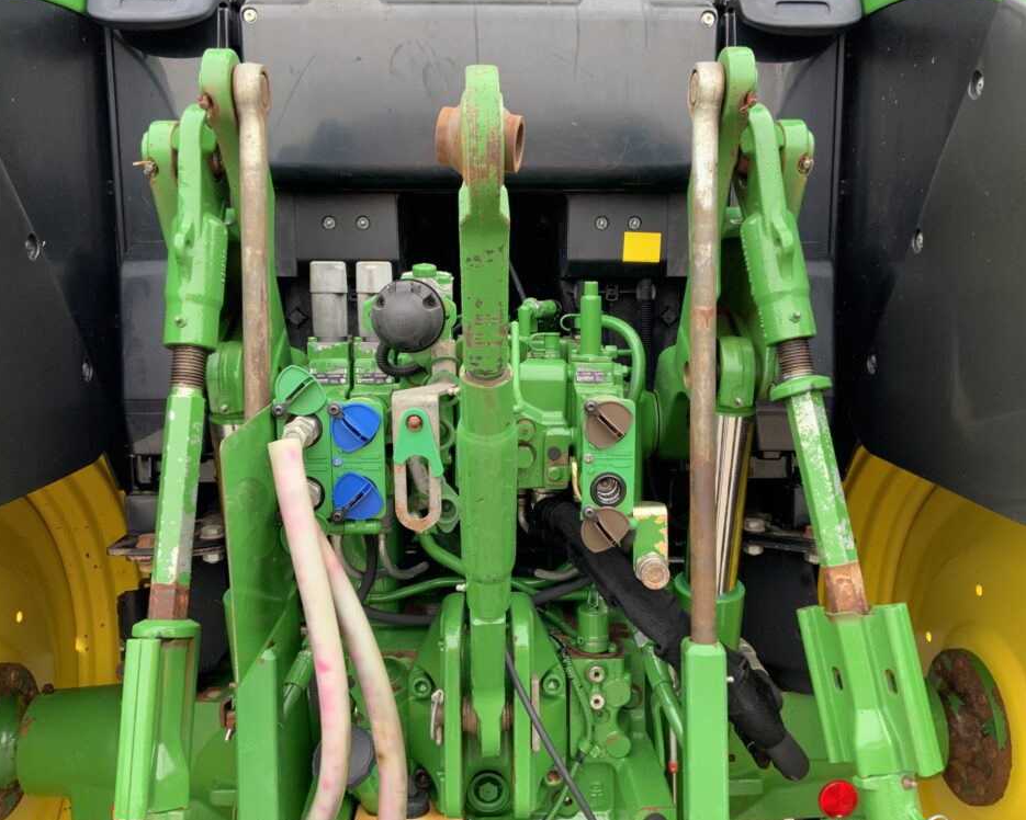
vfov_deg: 47.1
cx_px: 519
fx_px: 941
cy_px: 407
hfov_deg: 57.2
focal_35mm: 31
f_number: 1.8
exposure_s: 1/122
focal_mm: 3
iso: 32
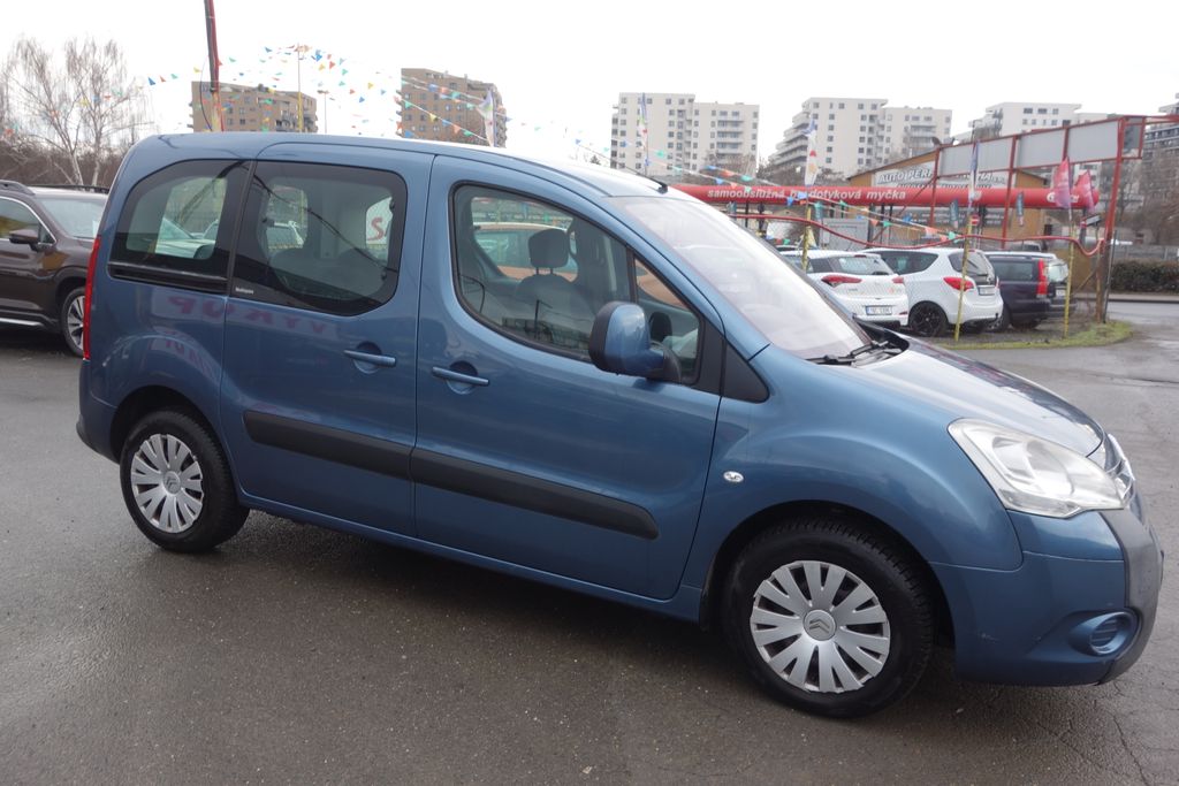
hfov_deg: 65.5
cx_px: 590
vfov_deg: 46.4
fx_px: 917
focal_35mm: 28
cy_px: 393
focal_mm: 10.4
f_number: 4.5
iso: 125
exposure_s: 1/30
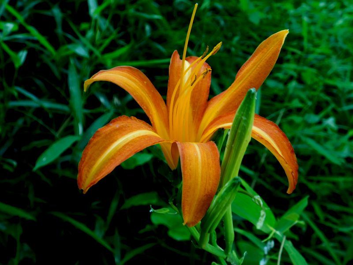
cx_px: 176
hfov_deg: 46.8
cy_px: 132
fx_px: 408
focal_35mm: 40
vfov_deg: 36.0
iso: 125
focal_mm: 7.1
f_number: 3.6
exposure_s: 1/30
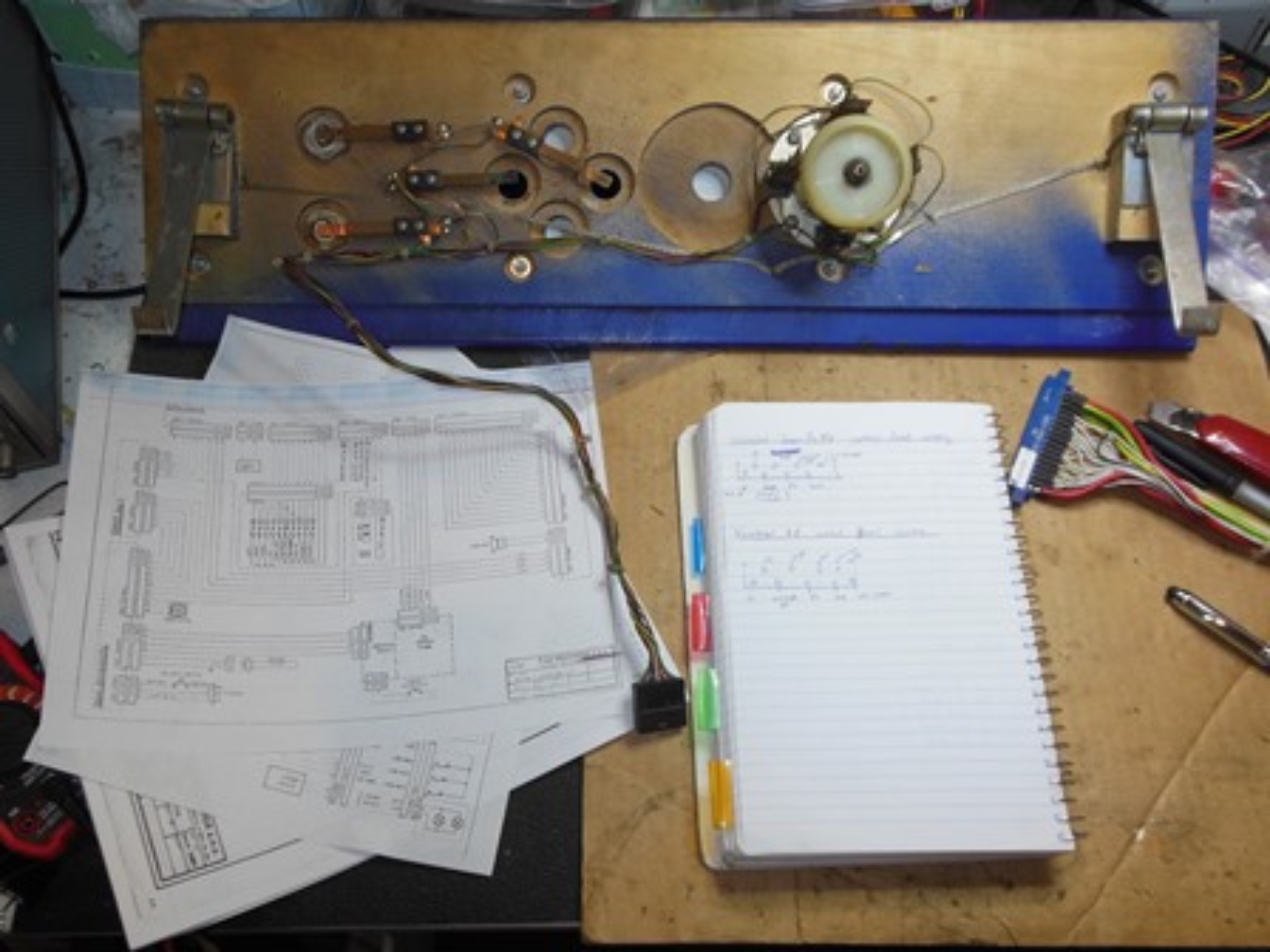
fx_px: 1064
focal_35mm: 29
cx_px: 635
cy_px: 476
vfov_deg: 48.2
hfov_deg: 61.7
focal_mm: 5.2
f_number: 3.3
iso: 125
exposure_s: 1/30
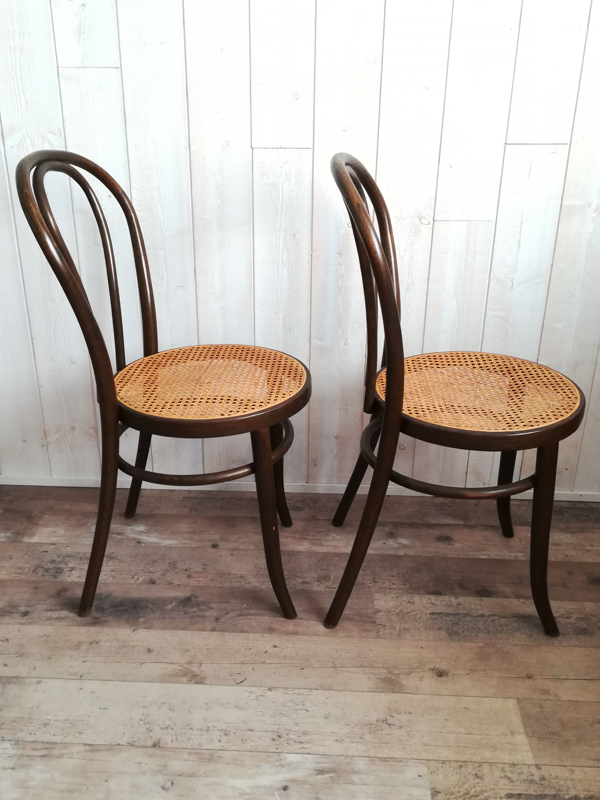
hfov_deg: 48.2
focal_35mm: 29
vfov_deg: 61.7
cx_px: 299
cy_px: 391
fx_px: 670
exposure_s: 1/33.3
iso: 250
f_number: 2.2
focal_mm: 3.83
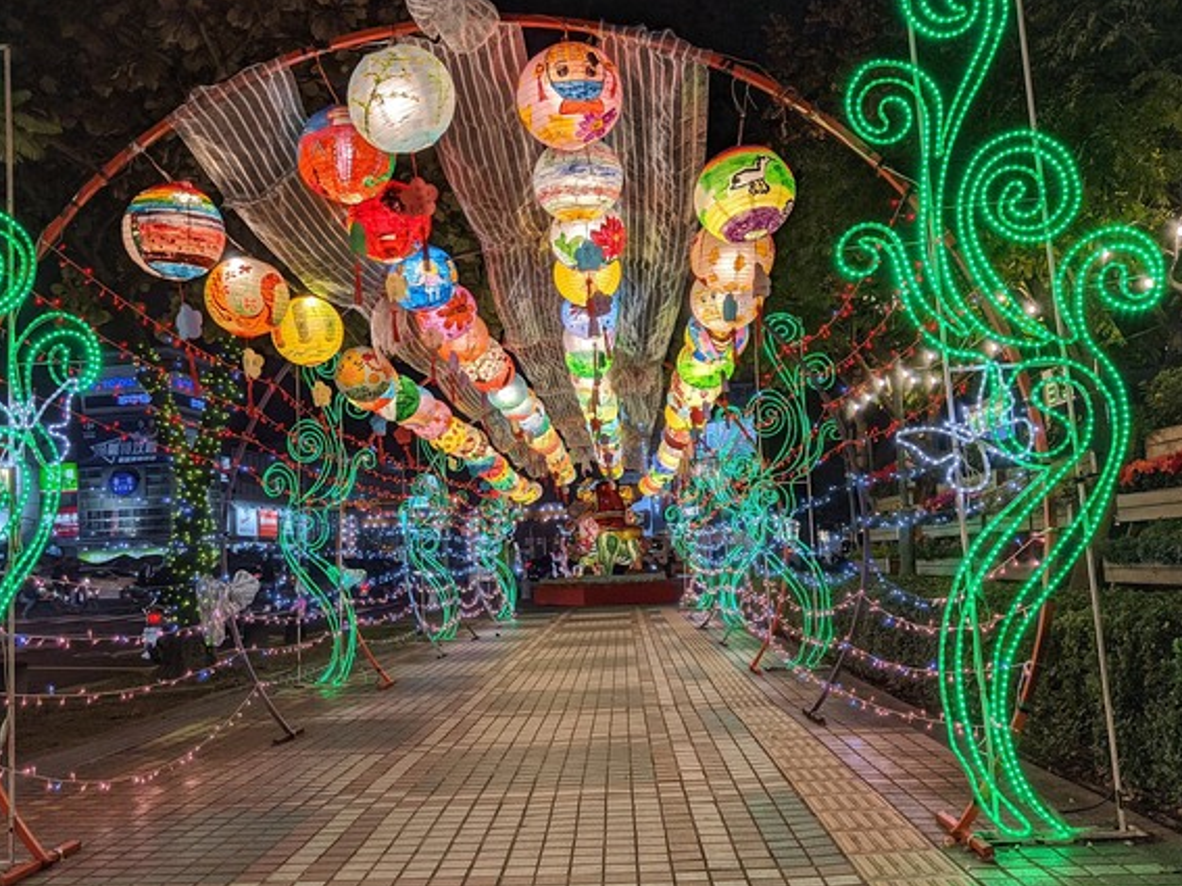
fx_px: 1127
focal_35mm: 33
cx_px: 511
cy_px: 477
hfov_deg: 55.2
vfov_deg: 42.9
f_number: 1.75
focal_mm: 4.75
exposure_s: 1/100
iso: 101
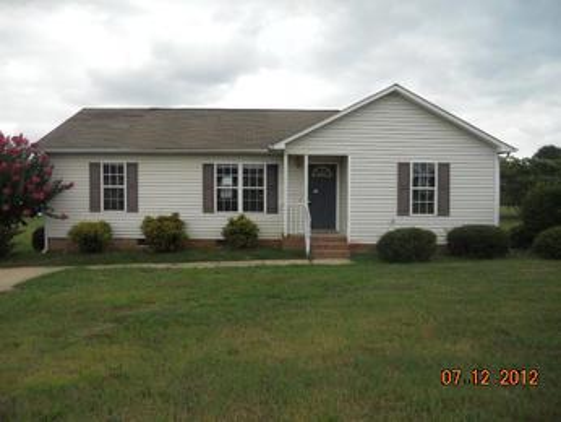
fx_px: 438
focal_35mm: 27
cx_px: 280
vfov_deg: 51.4
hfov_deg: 65.3
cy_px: 211
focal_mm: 4.9
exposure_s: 1/640
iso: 80
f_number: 3.2
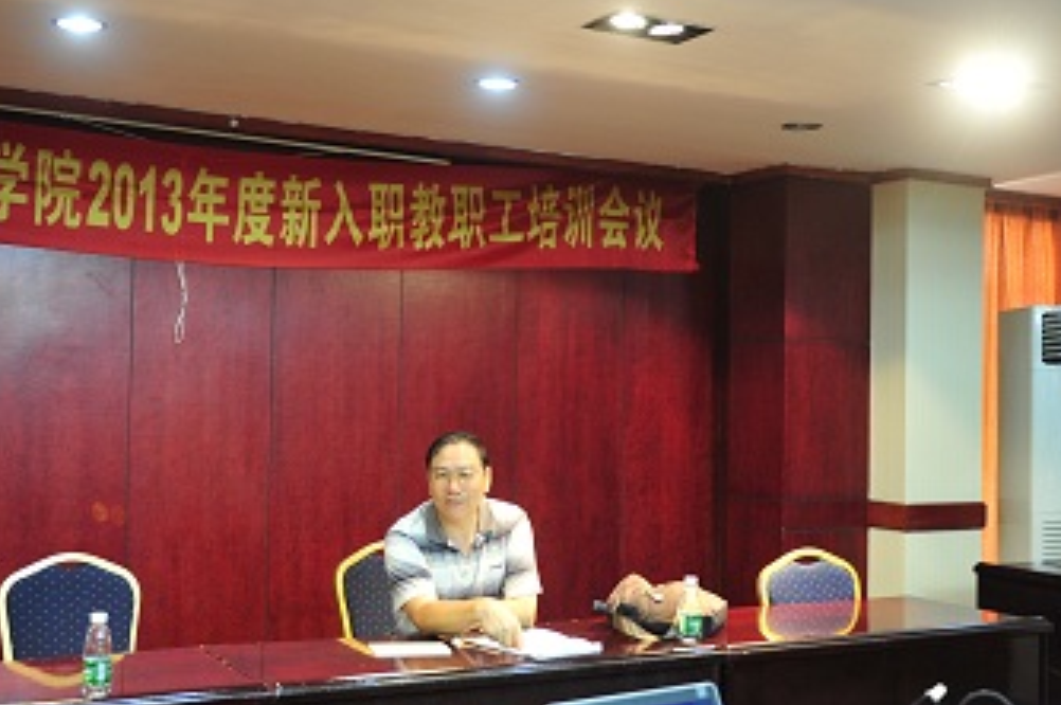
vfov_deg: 29.8
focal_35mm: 45
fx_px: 1325
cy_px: 337
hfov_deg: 43.6
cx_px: 462
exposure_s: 1/25
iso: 1600
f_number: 2.8
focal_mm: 32
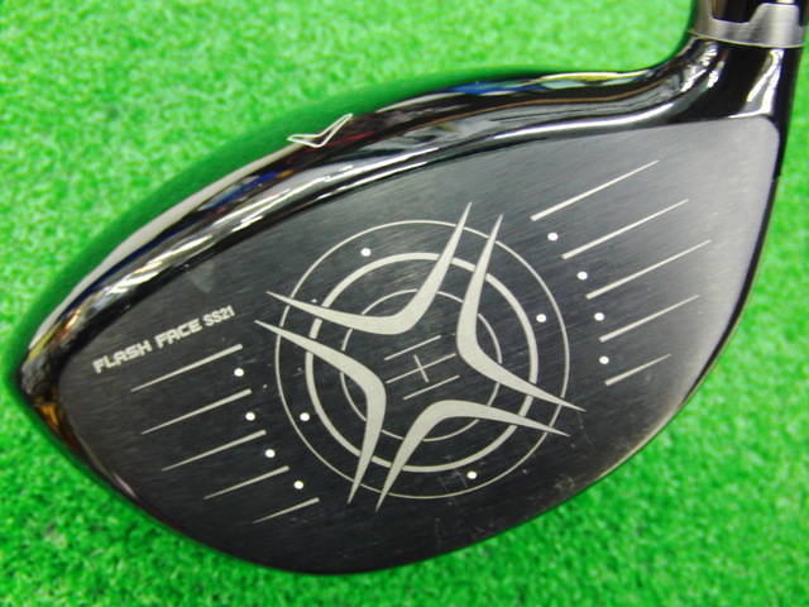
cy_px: 304
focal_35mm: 37
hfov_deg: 50.1
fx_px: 865
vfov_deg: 38.7
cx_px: 404
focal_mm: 6.42
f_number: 3.6
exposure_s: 1/13
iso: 400
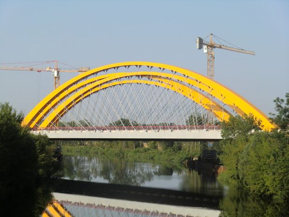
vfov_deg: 14.1
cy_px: 108
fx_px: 877
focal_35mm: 105
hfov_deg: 18.7
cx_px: 144
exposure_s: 1/320
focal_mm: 18.8
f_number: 5
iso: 64
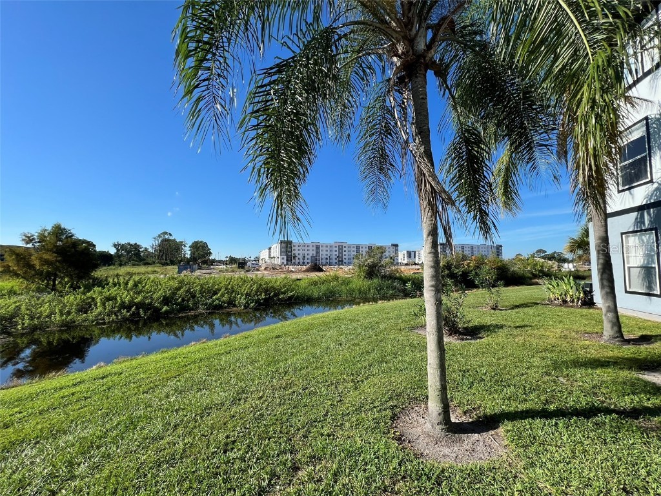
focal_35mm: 13
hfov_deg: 106.2
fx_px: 248
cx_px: 330
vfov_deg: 89.9
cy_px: 248
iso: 32
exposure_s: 1/1376
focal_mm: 1.57
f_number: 1.8
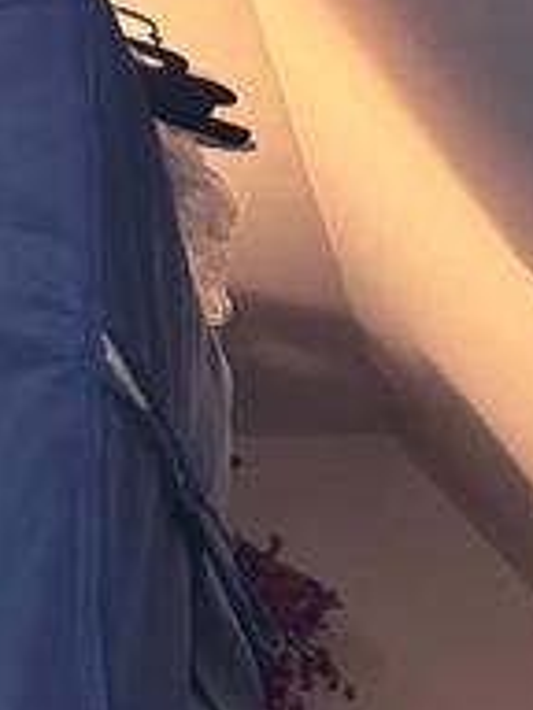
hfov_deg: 10.9
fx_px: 2772
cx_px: 544
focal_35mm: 135
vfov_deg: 11.5
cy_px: 1805
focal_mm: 6.76
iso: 400
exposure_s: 1/60
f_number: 1.78
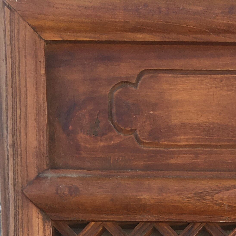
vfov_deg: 15.8
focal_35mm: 94
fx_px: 725
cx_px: 250
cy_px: 426
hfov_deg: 17.9
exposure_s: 1/346
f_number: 2.2
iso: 25
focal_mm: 4.15
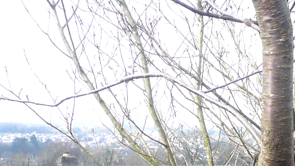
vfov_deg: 11.7
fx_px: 751
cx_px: 292
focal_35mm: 96
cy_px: 293
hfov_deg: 21.5
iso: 100
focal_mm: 4.6
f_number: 2.8
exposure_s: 1/400
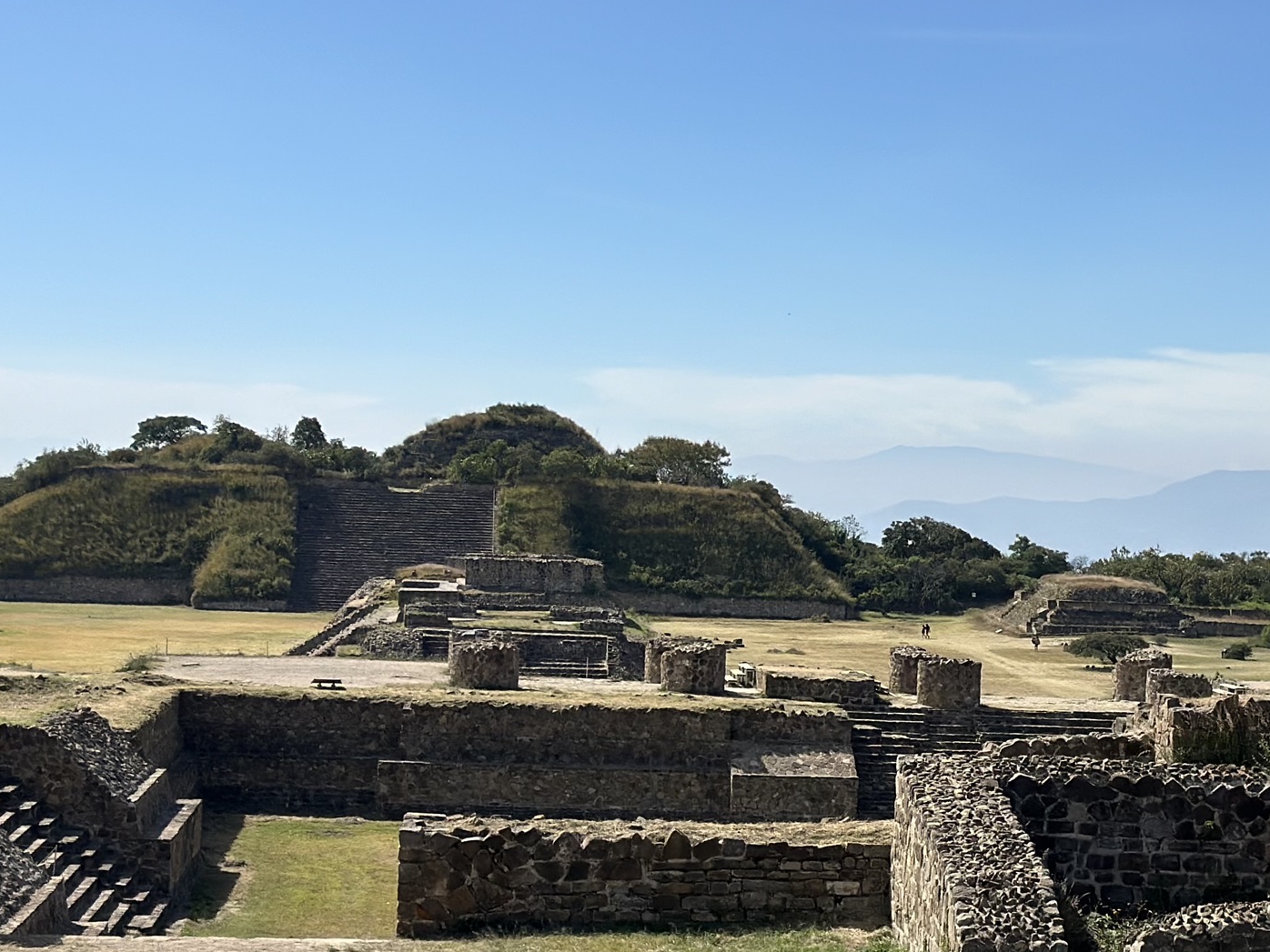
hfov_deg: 20.0
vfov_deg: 15.2
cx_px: 1041
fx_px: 3559
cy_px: 681
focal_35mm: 97
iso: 80
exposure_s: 1/8197
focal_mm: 6.86
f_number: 1.78
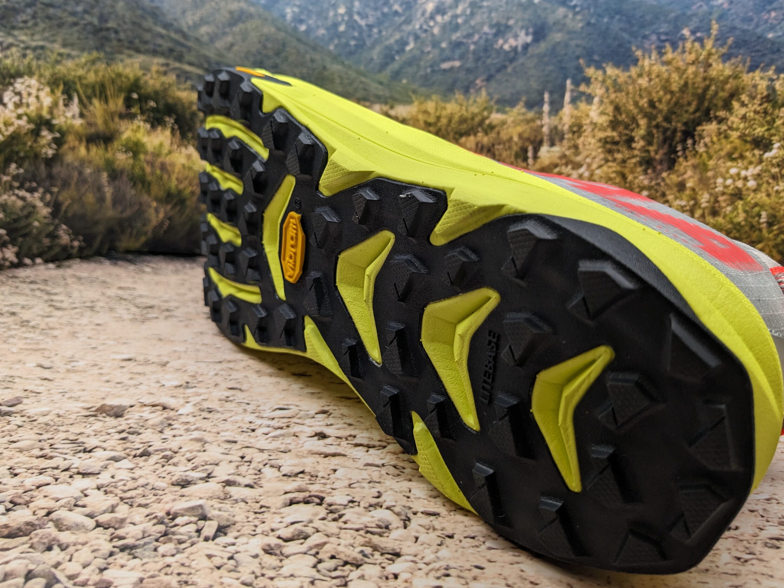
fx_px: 634
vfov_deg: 49.7
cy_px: 287
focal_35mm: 28
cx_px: 396
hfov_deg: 63.4
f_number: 1.73
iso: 51
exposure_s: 1/147
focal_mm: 4.38
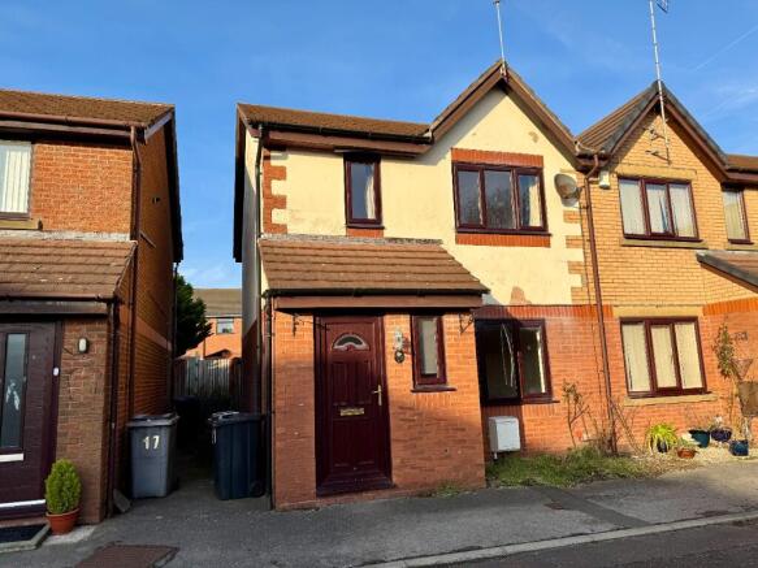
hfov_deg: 71.6
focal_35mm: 24
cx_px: 379
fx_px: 525
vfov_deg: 56.8
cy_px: 284
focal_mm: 6.76
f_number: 1.78
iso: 80
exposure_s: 1/2710
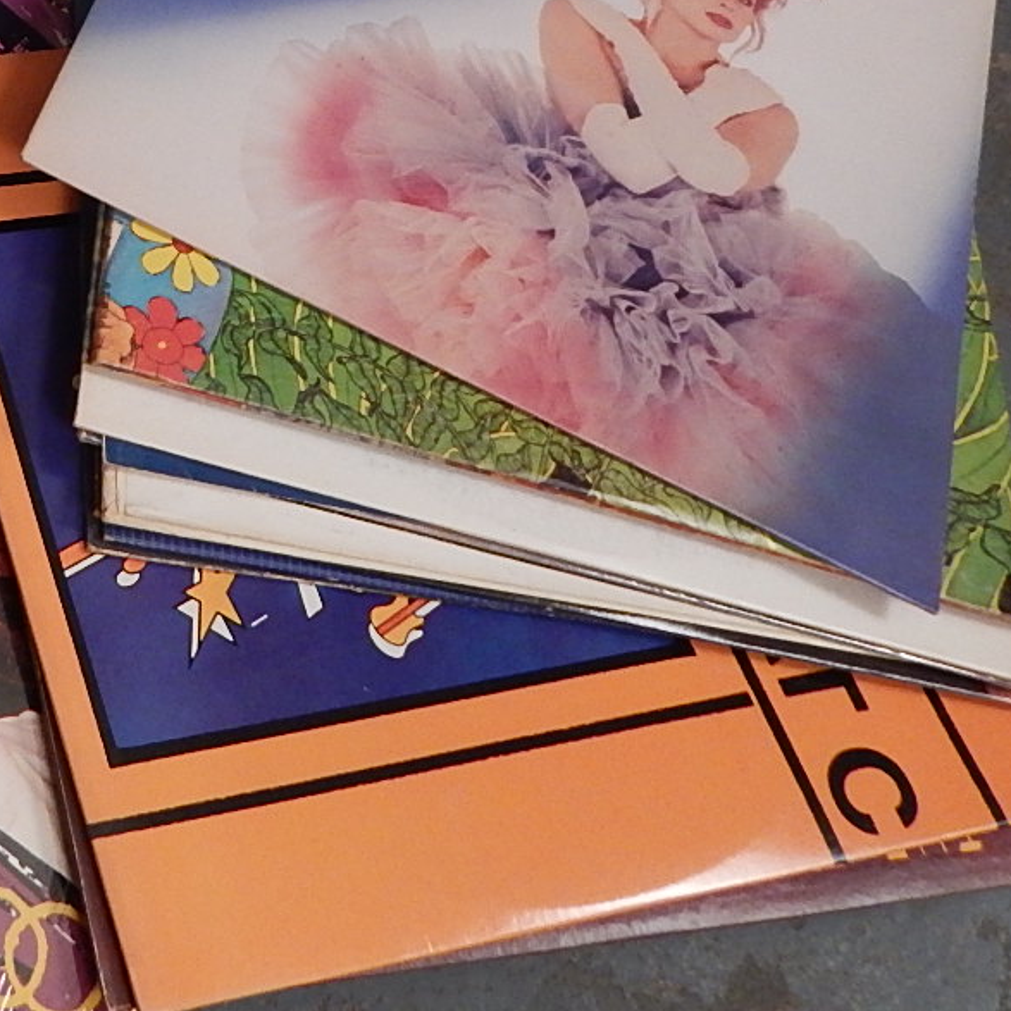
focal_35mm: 53
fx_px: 1751
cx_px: -258
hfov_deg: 27.5
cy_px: 115
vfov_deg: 30.9
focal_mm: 4
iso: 400
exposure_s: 1/60
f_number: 3
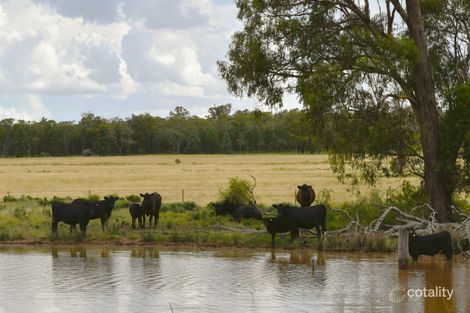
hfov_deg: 19.5
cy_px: 156
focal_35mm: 105
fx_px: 1370
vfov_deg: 13.0
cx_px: 235
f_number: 8
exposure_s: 1/200
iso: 100
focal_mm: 70
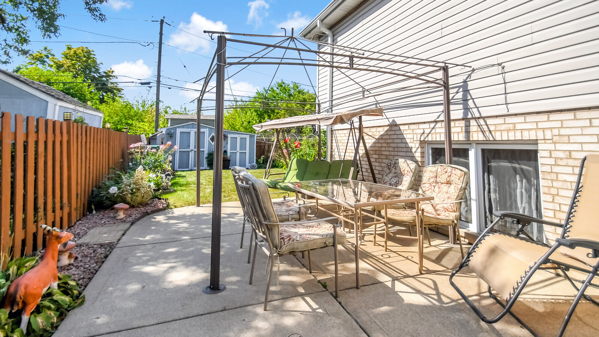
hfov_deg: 99.4
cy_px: 156
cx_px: 298
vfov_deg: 67.0
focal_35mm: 16
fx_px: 254
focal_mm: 10
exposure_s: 1/5000
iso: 400
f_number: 8
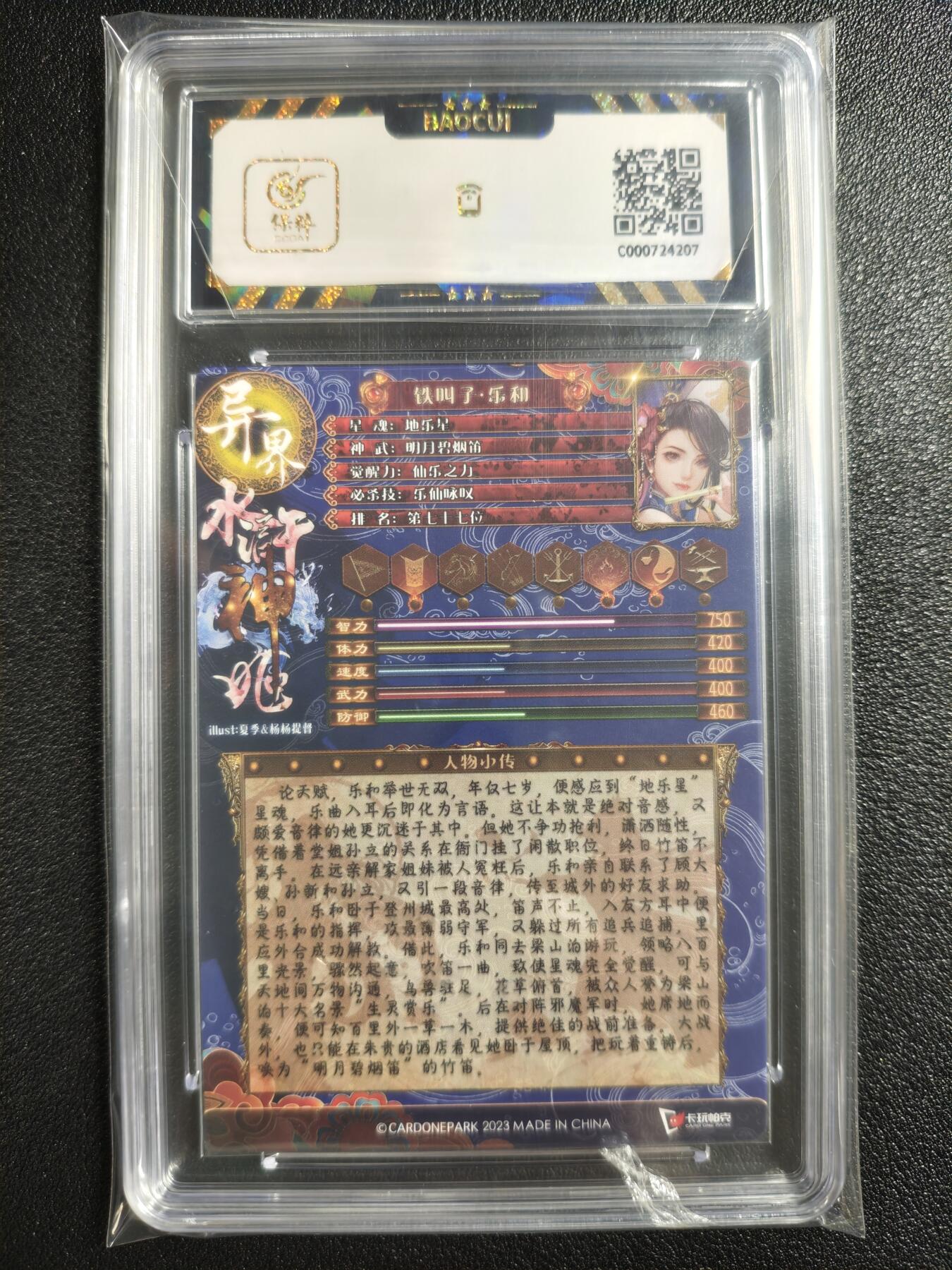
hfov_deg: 53.1
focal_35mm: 26
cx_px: 476
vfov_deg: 67.3
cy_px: 635
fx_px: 953
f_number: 1.5
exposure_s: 1/50
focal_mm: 4.94
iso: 500
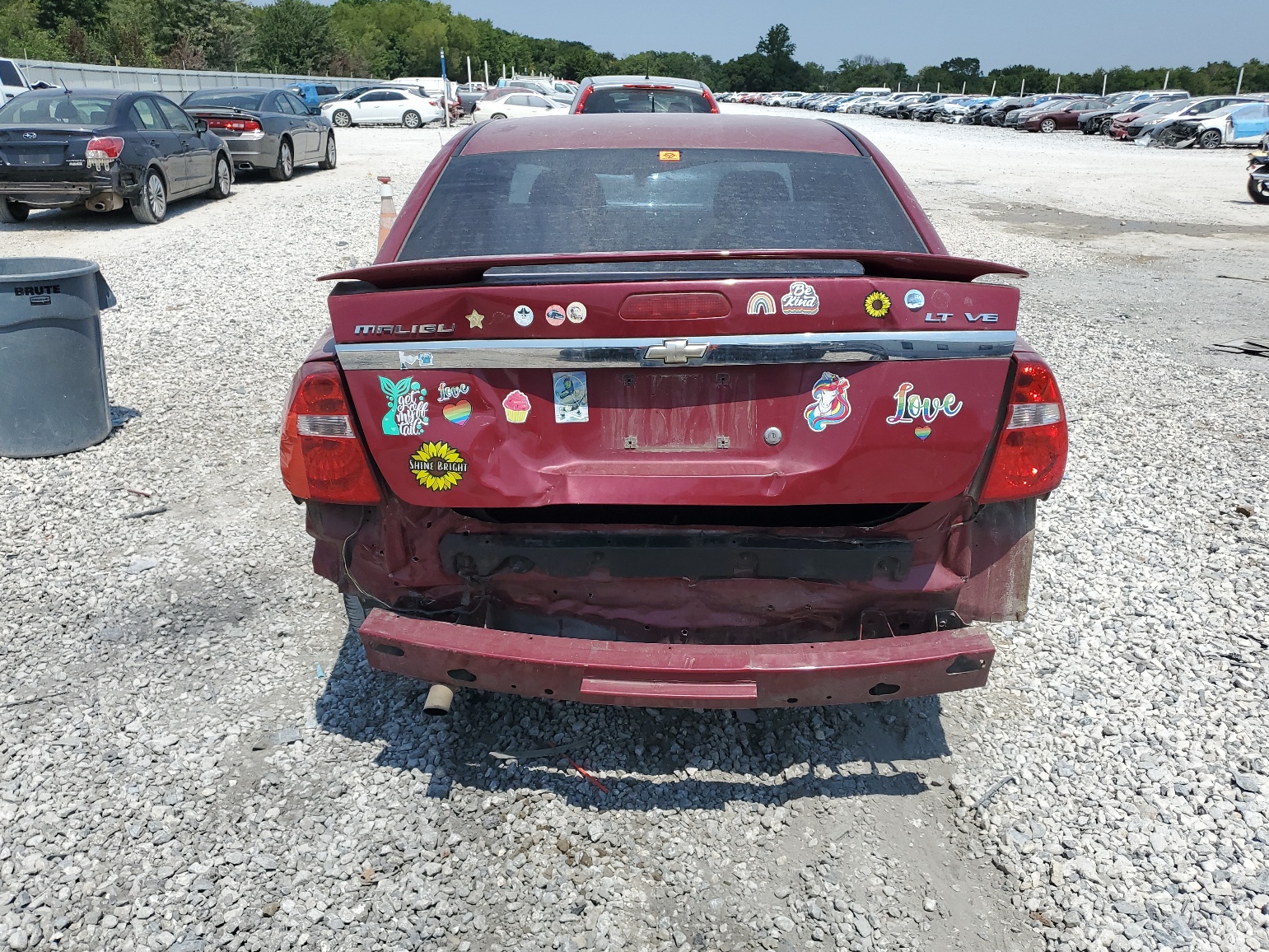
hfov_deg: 65.3
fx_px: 990
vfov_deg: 51.4
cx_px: 654
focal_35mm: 27
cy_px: 478
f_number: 1.5
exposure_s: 1/5000
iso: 50
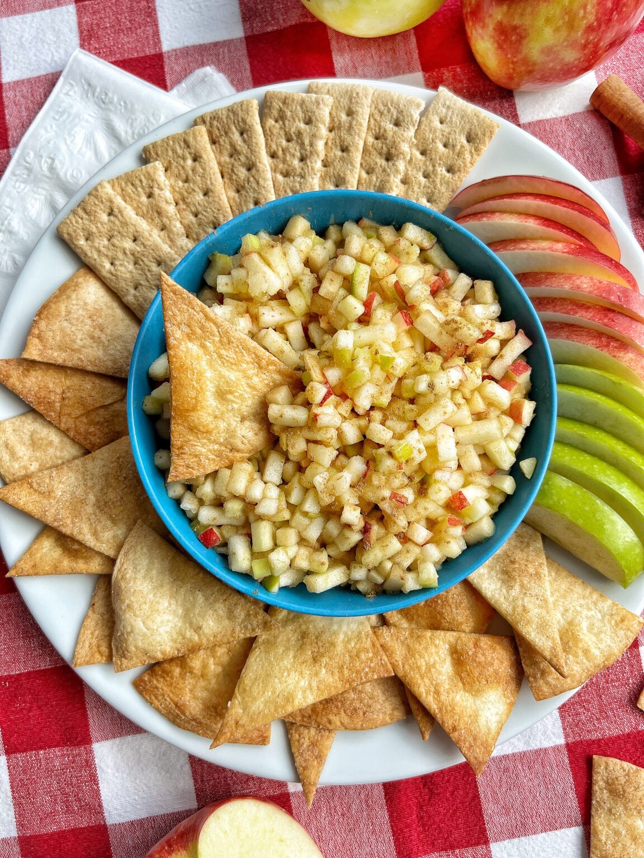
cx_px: 322
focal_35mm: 26
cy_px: 429
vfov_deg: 67.3
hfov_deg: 53.1
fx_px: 645
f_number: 1.5
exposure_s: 1/350
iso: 50
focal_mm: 5.7
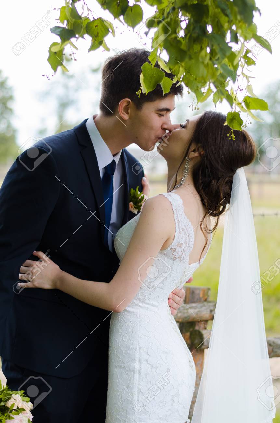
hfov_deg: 18.1
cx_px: 140
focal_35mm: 75
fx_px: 879
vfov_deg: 27.0
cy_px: 212
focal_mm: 50
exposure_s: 1/1000
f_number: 2.2
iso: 250
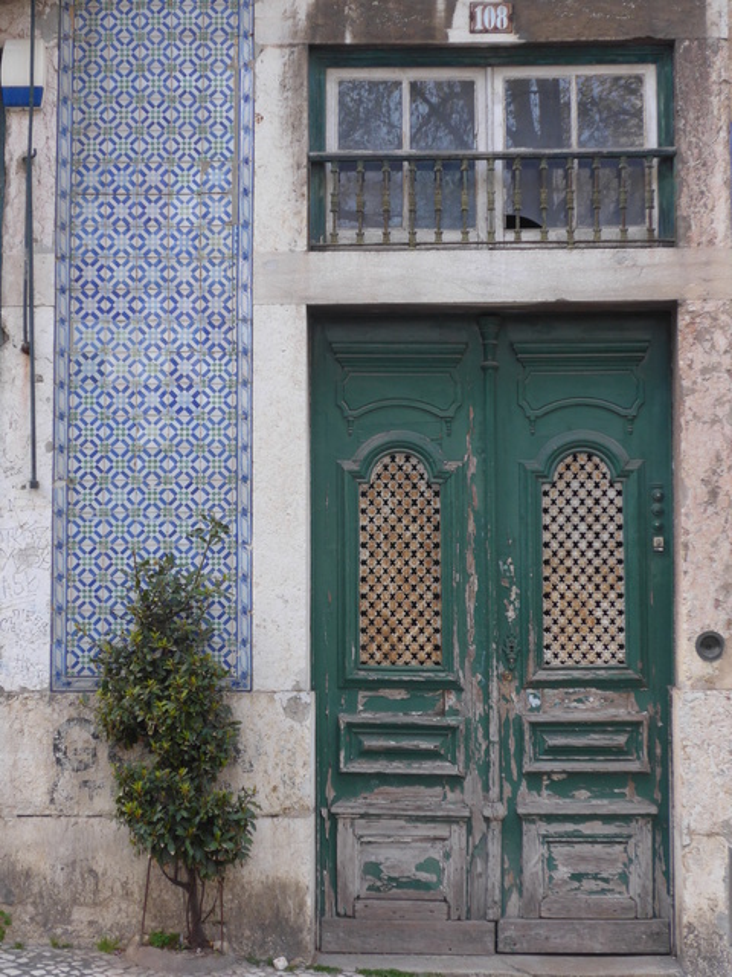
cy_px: 488
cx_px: 366
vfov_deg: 31.2
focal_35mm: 62
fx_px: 1748
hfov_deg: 23.7
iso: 200
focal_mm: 12.7
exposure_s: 1/80
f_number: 3.7
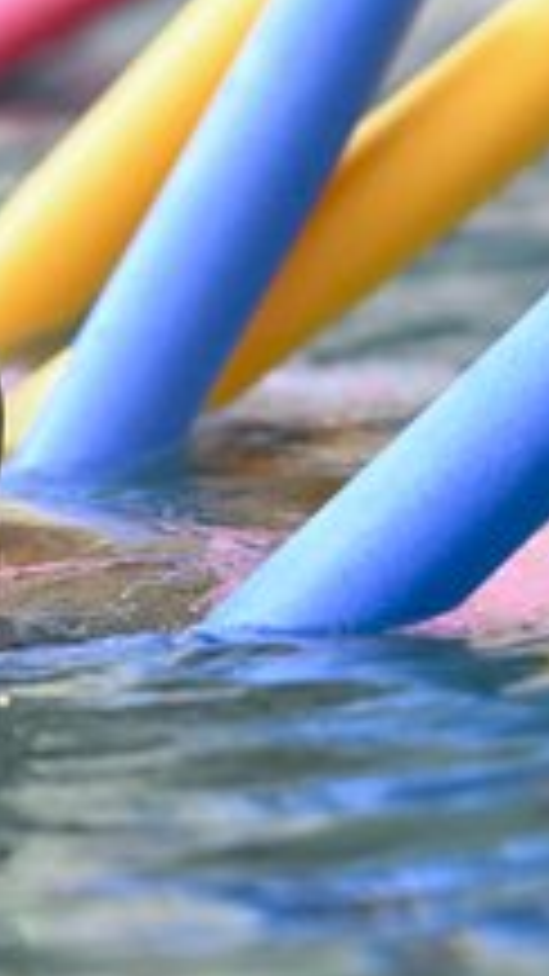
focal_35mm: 274
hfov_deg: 4.4
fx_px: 7094
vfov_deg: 7.9
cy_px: 362
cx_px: 45
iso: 5000
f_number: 2.2
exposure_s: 1/1000
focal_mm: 105
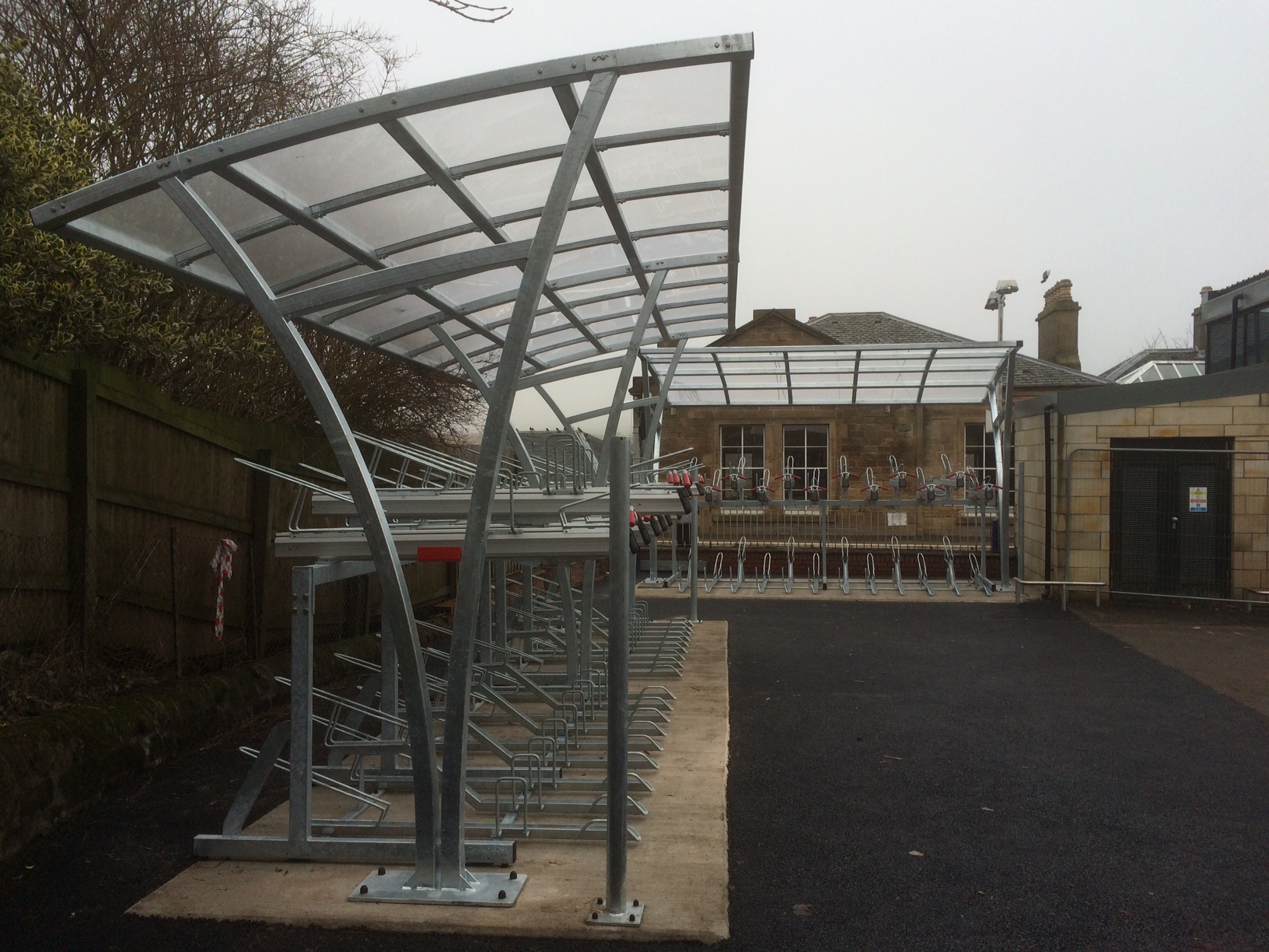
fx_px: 1063
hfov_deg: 61.7
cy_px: 476
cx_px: 634
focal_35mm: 29
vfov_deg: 48.2
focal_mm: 4.15
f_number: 2.2
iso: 32
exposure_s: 1/354
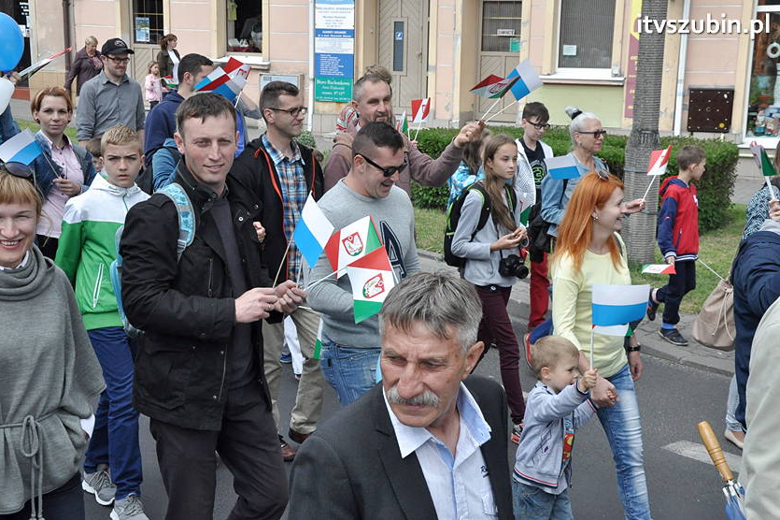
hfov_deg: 34.5
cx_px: 393
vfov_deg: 23.4
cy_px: 257
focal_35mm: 58
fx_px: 1256
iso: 1250
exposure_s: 1/800
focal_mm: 38
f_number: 11
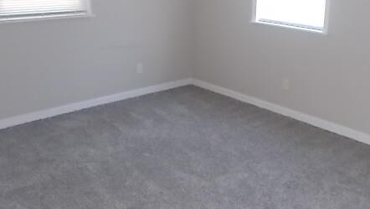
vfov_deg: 28.6
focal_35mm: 41
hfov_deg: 48.7
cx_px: 241
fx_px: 402
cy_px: 53
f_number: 3.2
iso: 250
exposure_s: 1/25
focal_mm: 4.6
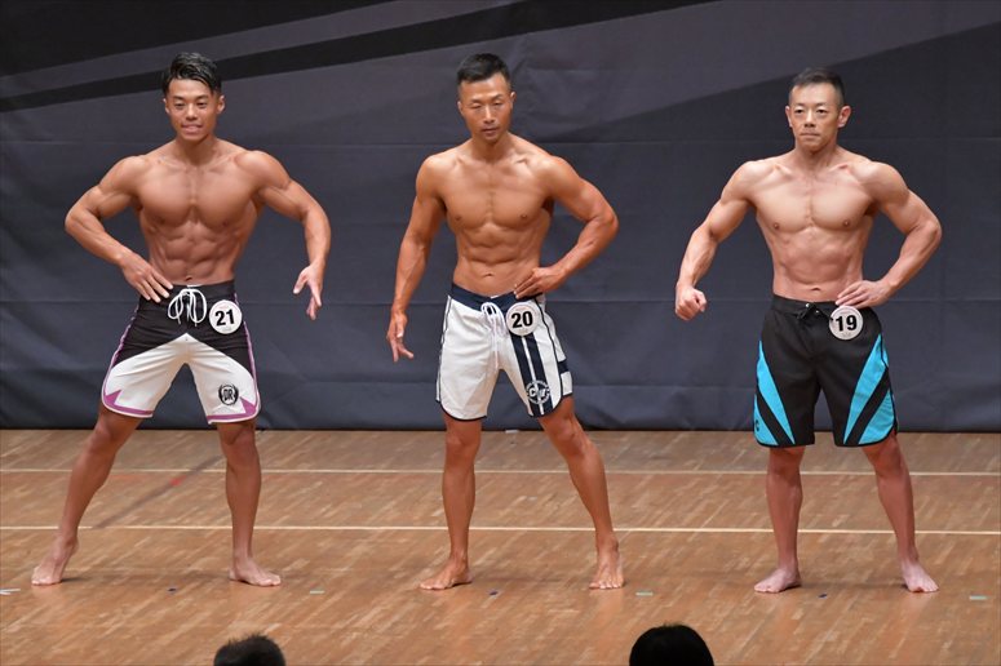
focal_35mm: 270
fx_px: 7504
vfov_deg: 5.1
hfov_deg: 7.6
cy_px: 333
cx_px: 500
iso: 6400
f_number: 5.6
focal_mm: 180
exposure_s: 1/400
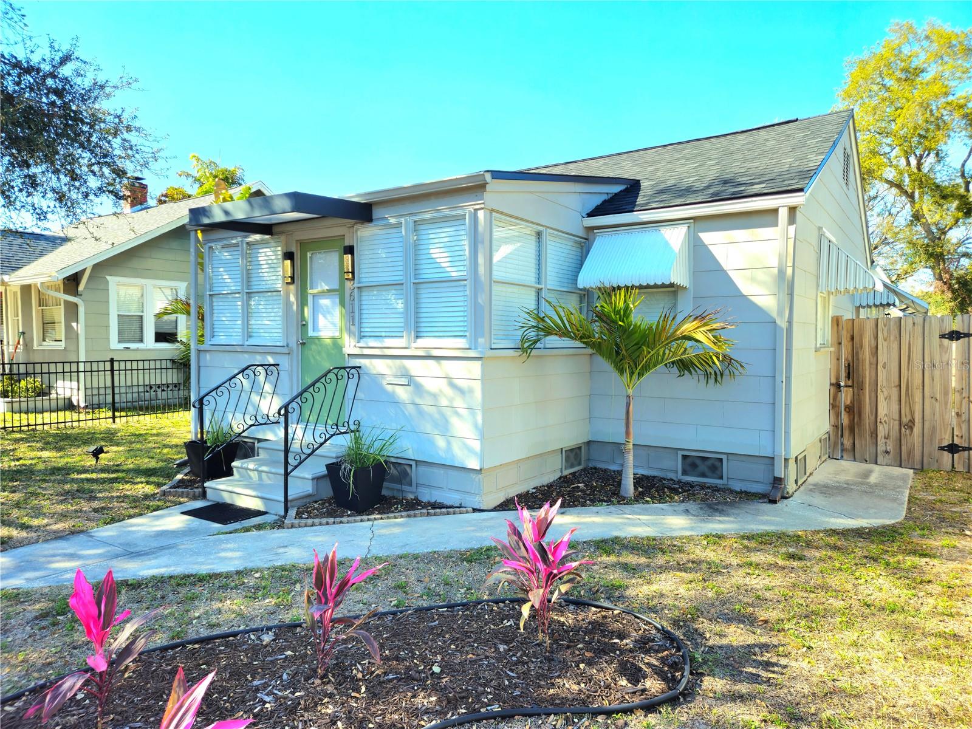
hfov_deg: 73.9
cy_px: 364
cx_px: 486
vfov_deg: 58.9
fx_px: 646
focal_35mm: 23
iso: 25
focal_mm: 5.4
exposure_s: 1/526
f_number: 1.8
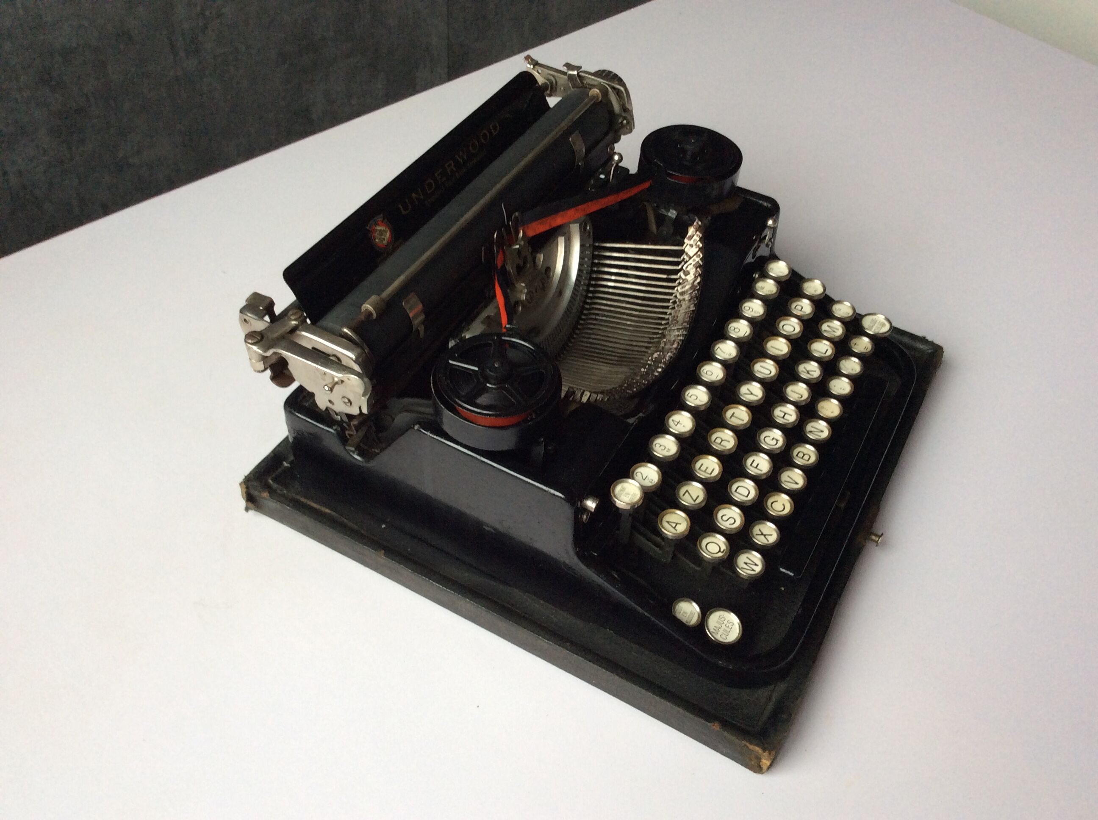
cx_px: 549
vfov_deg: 44.1
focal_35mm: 32
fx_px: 1014
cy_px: 410
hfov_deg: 56.9
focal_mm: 3.3
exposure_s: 1/25
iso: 64
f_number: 2.4
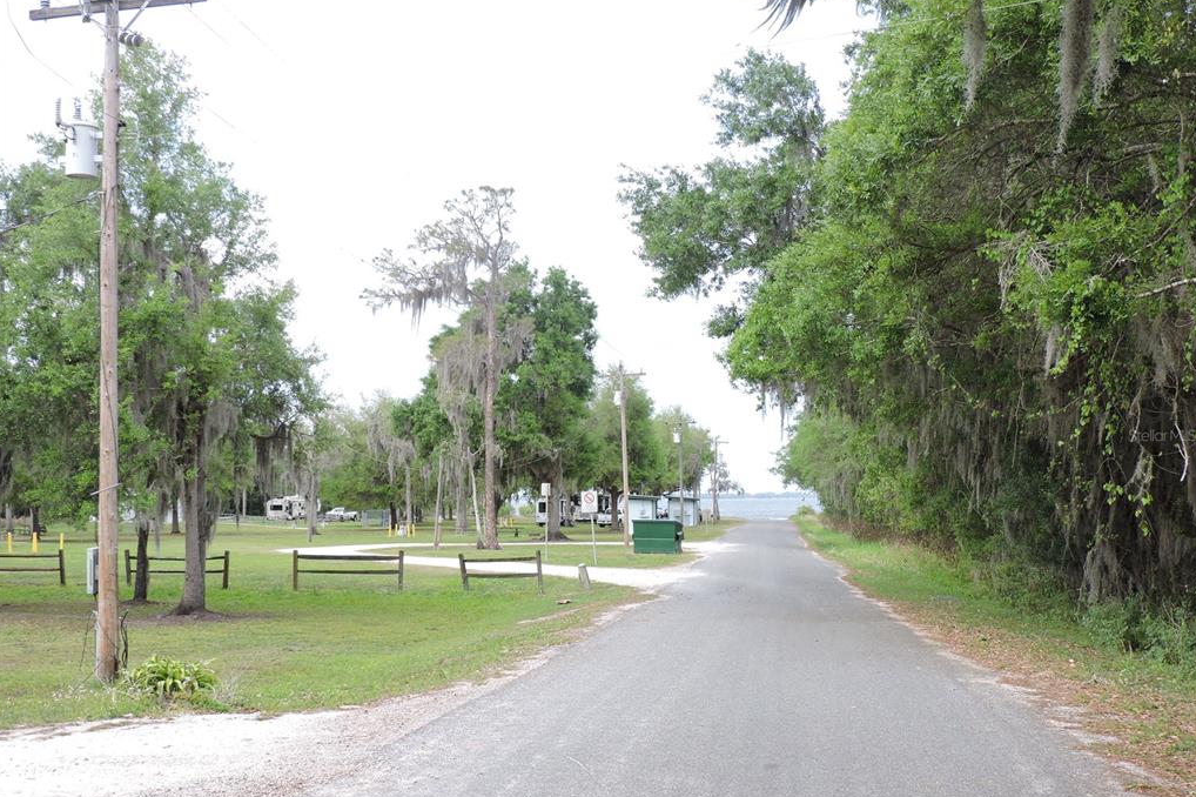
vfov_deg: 29.8
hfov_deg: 43.6
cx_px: 598
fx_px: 1494
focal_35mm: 45
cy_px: 435
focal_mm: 7.7
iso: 100
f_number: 3.4
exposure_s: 1/320
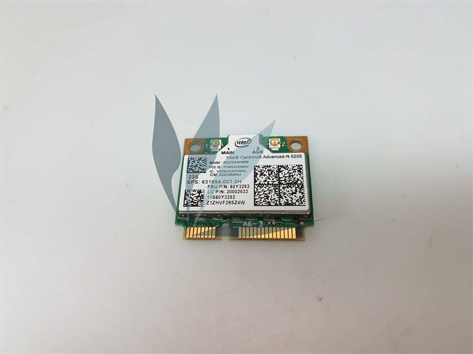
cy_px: 177
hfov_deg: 67.3
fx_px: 355
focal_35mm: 26
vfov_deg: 53.1
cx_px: 236
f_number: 1.7
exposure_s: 1/100
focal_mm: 4.2
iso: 64
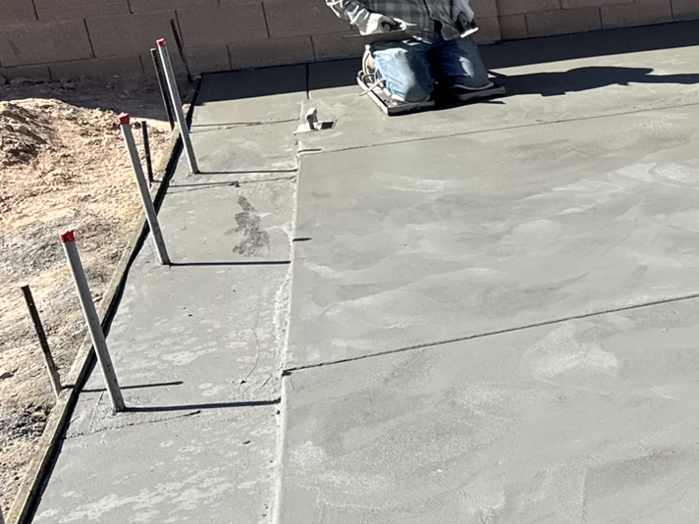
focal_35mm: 69
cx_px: 958
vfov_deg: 21.3
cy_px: 230
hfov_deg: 24.0
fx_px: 1393
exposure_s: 1/3597
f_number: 1.78
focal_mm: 6.76
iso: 80
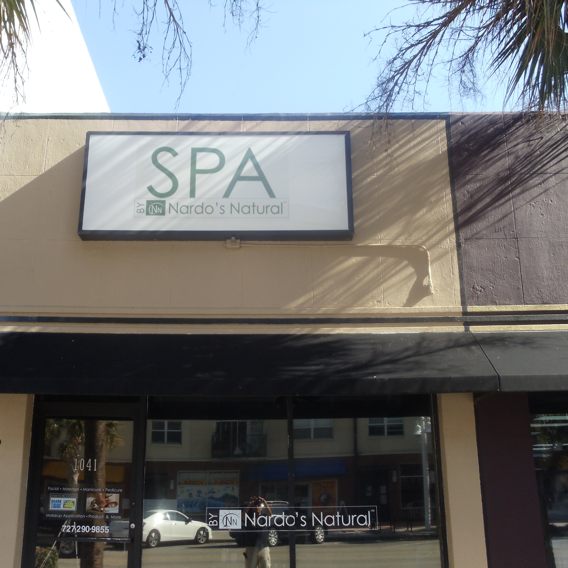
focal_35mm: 52
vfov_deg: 32.8
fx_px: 965
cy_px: 284
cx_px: 239
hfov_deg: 32.7
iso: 100
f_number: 3.5
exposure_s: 1/400
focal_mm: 6
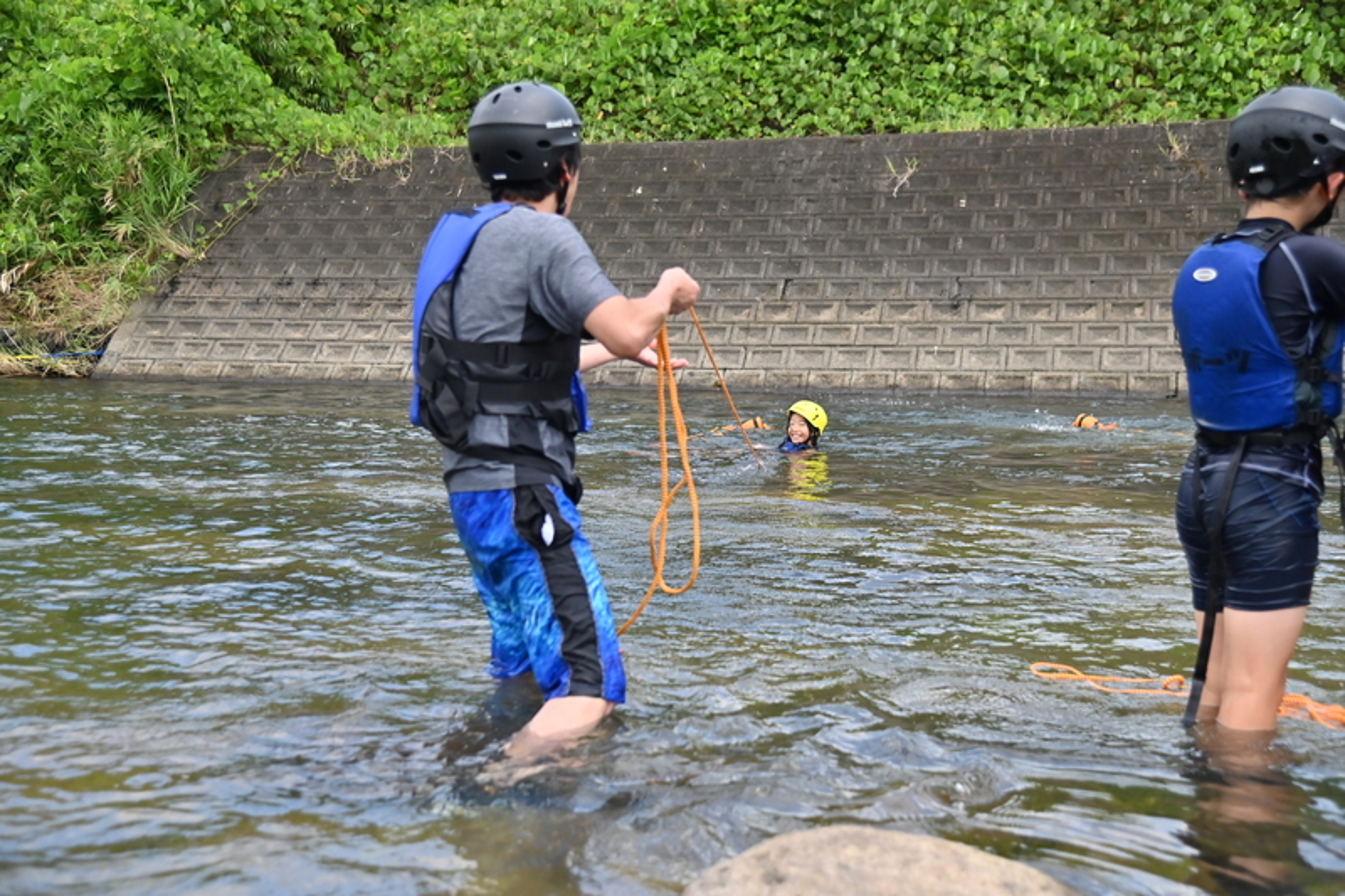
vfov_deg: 30.5
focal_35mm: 44
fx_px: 1643
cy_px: 448
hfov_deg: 44.5
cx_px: 672
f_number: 4
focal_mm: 44
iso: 1000
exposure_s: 1/8000
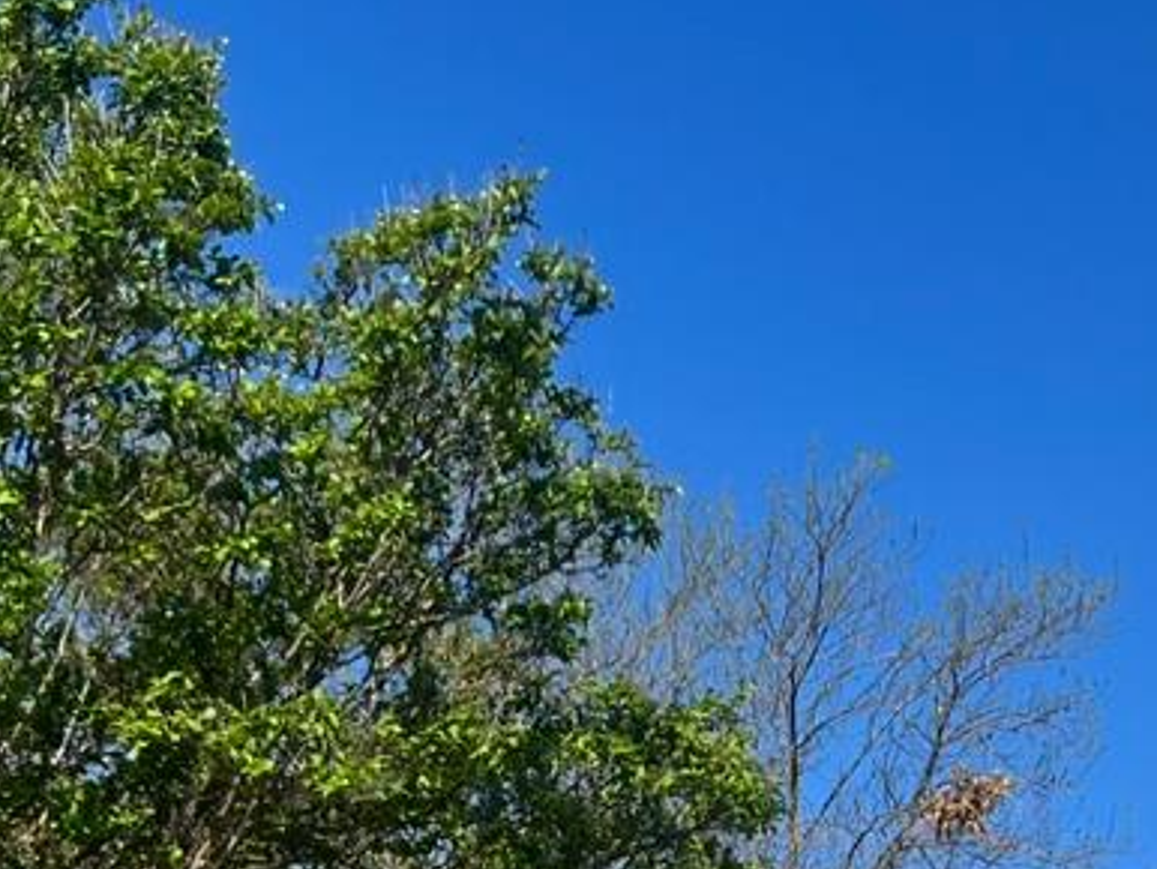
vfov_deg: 13.2
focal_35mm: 101
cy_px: 1578
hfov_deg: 19.4
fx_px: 3378
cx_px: 800
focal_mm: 5.7
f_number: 1.5
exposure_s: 1/4630
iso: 50
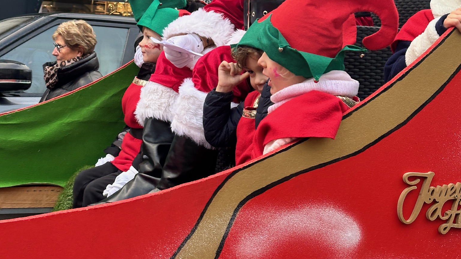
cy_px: 7
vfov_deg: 16.9
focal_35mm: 70
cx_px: 230
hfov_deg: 30.1
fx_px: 856
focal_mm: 6.86
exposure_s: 1/166
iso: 50
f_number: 1.78
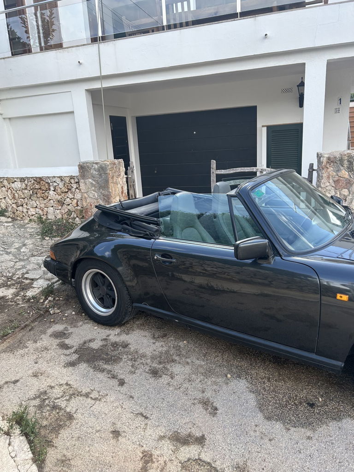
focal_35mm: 26
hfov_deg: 53.1
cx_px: 177
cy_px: 236
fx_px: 355
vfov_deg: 67.3
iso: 50
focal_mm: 5.7
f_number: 1.5
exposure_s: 1/840
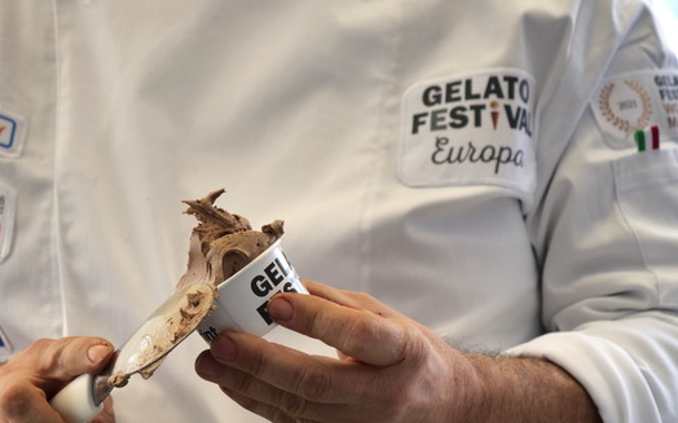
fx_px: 3140
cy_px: 279
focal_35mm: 170
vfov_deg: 7.7
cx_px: 298
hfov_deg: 12.3
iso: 200
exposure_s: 1/640
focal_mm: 60
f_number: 4
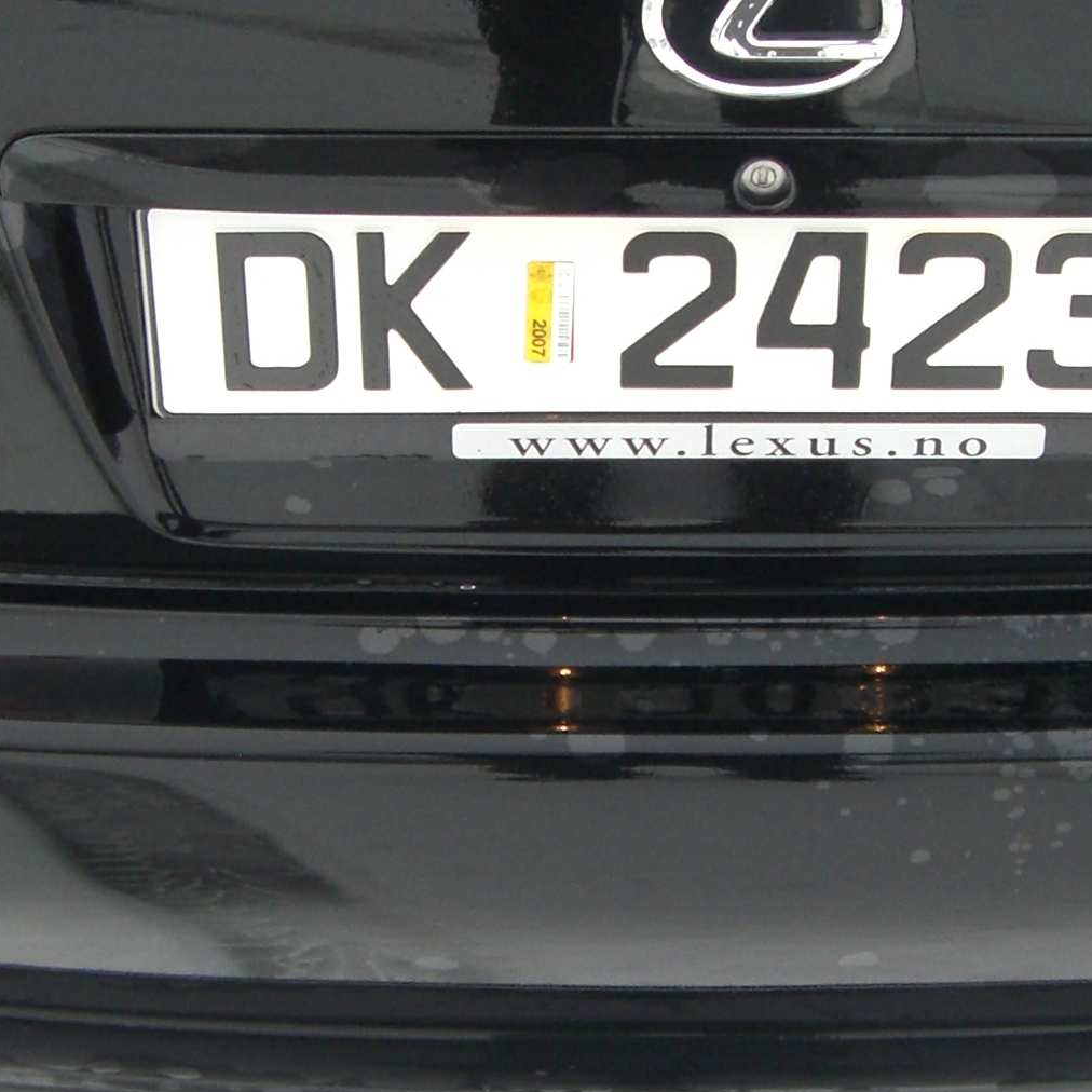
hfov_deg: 20.4
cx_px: 614
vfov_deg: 20.4
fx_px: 3034
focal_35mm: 85
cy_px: 587
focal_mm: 6.2
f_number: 2.7
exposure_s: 1/160
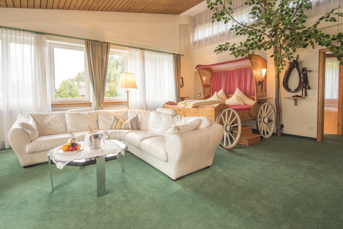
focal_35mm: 17
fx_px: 162
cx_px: 172
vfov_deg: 70.5
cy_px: 114
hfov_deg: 93.3
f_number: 6.3
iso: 500
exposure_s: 1/15
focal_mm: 17
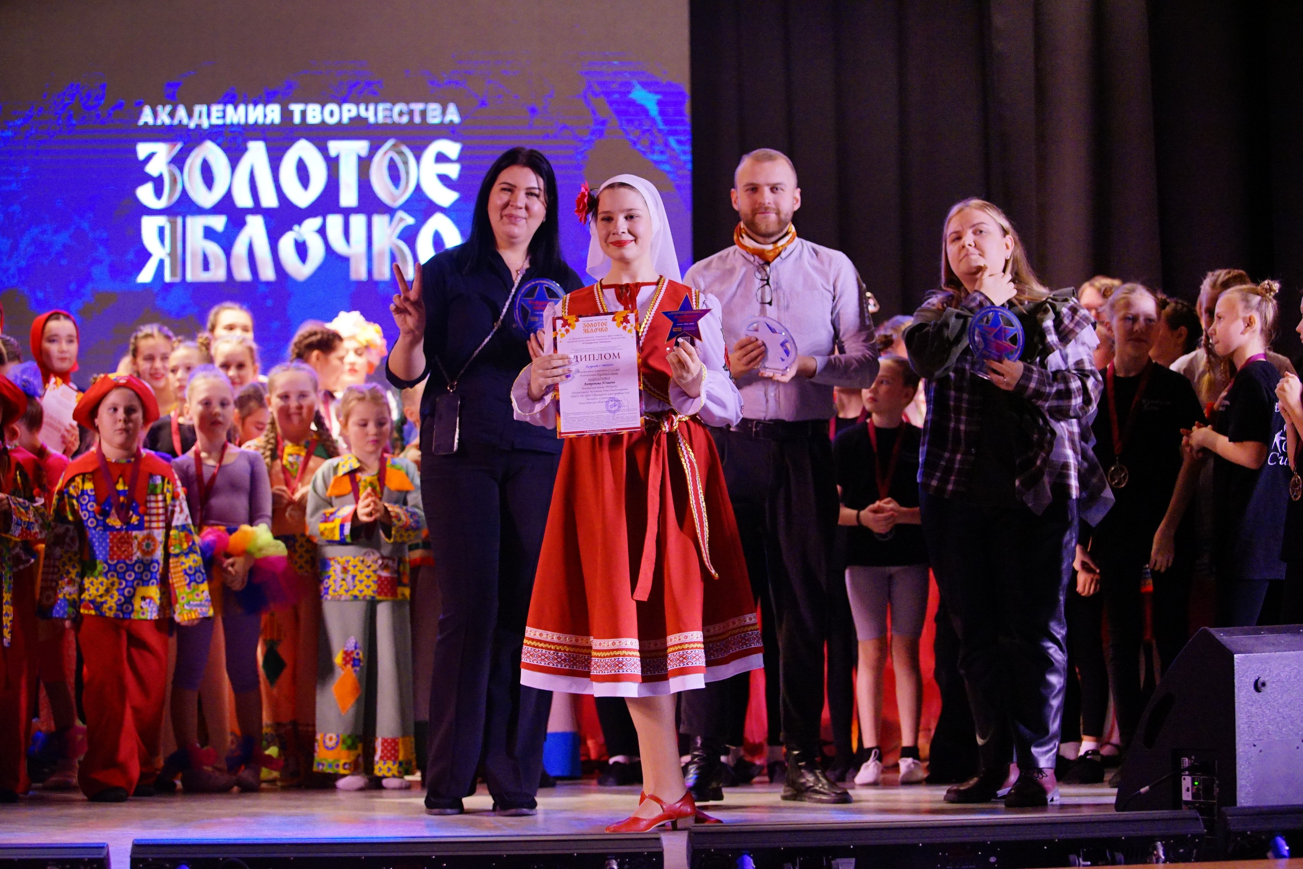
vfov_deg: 19.5
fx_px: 2534
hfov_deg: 28.8
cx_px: 652
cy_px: 434
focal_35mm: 70
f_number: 3.2
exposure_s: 1/320
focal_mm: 70
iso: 2500
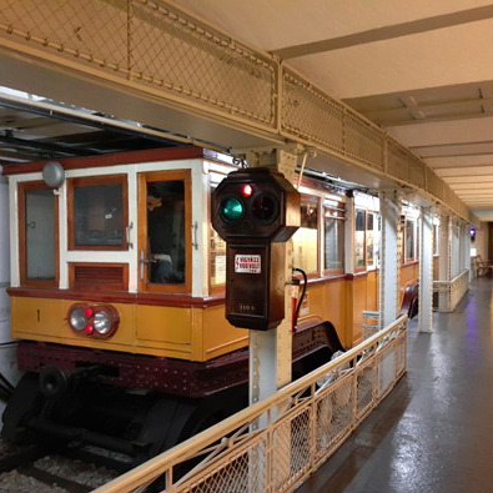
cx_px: 237
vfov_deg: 44.9
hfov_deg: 44.9
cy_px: 248
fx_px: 596
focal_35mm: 37
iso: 500
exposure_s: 1/25
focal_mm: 4.73
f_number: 2.2
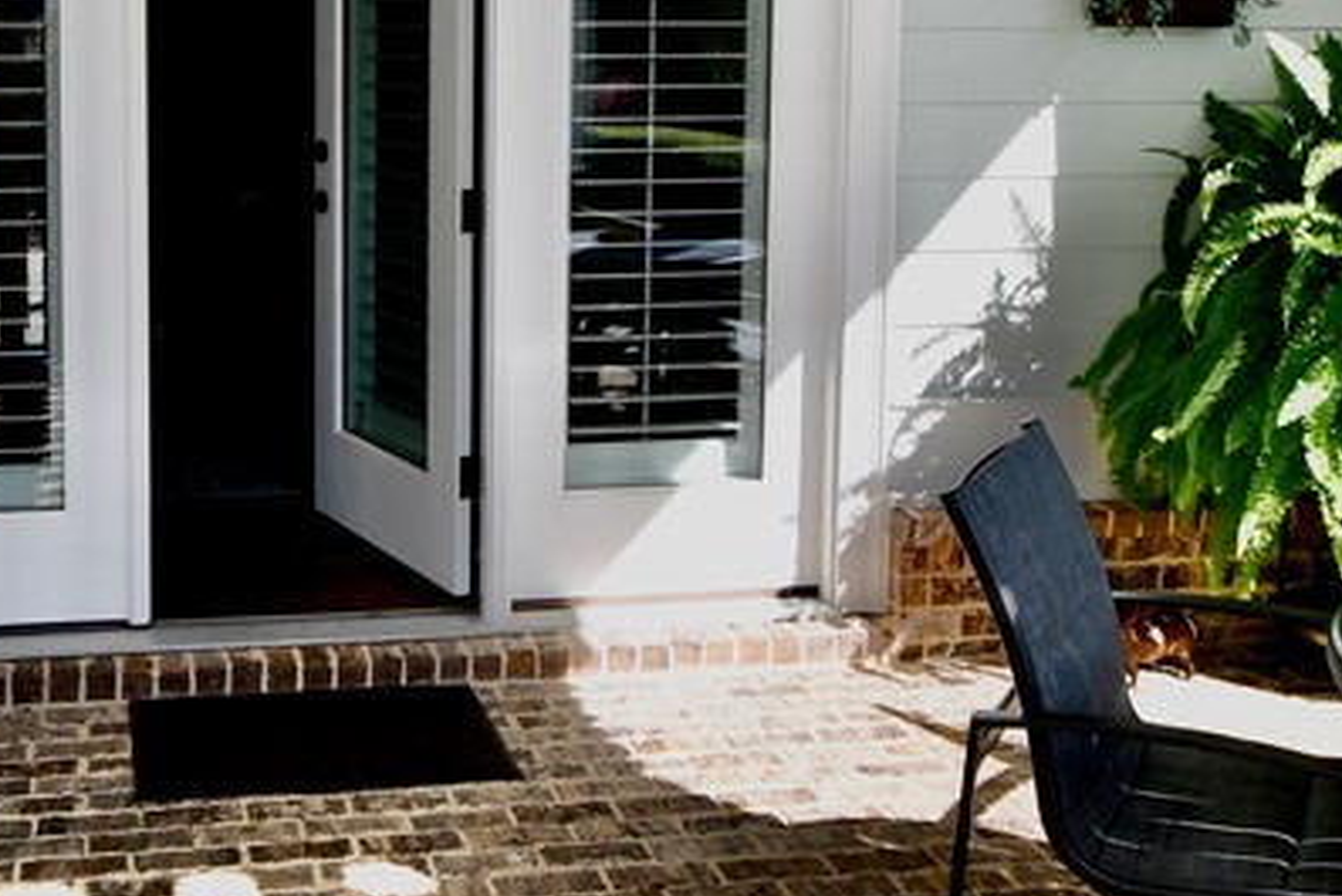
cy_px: 139
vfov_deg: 31.5
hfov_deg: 45.6
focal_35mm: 41
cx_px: 325
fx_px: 1529
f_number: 5.6
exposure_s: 1/250
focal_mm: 10
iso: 220
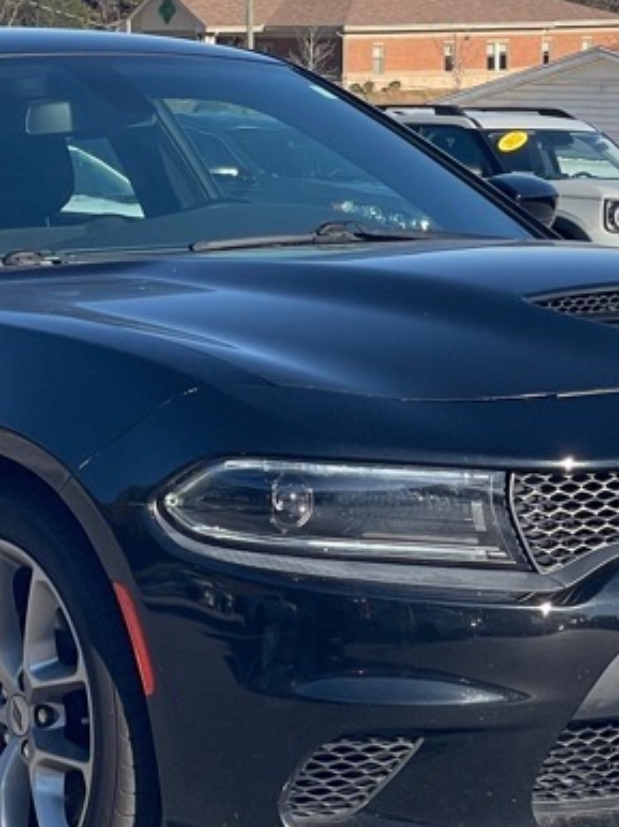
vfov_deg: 14.3
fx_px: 3294
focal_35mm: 138
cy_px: 463
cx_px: 81
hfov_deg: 10.7
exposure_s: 1/959
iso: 25
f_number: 2
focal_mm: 6
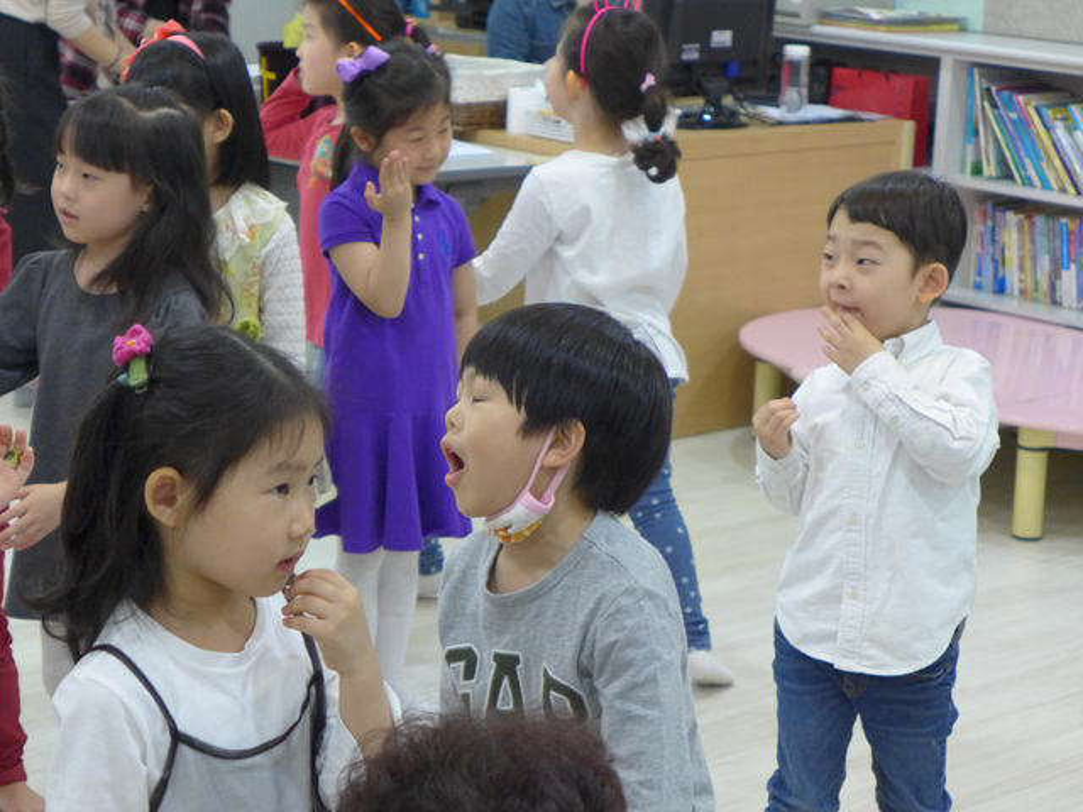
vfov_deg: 16.4
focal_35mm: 90
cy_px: 406
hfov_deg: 21.8
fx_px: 2816
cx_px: 542
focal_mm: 17.7
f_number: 2.3
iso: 800
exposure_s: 1/250
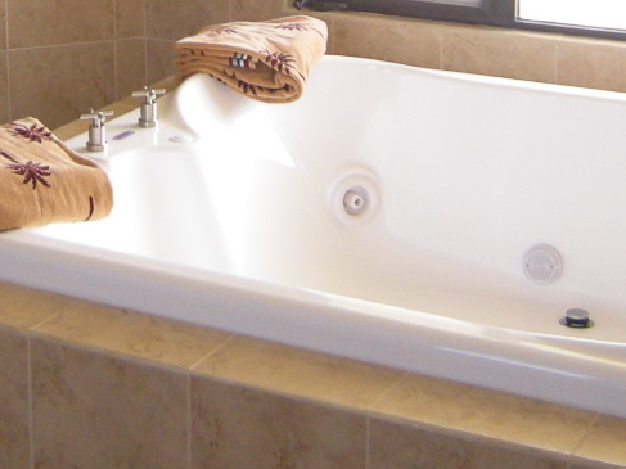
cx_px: 150
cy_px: -113
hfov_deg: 21.1
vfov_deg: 15.4
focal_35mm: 92
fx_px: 1663
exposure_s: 1/69.2
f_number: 2.8
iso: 160
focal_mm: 4.7
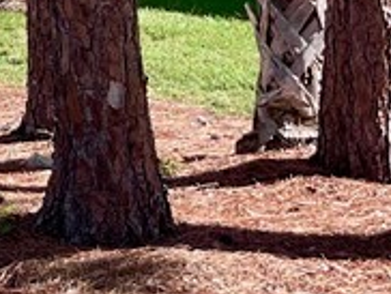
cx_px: -473
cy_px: -270
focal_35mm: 146
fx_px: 1651
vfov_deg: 9.6
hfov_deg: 11.6
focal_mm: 5.1
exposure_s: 1/1536
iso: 50
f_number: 1.6
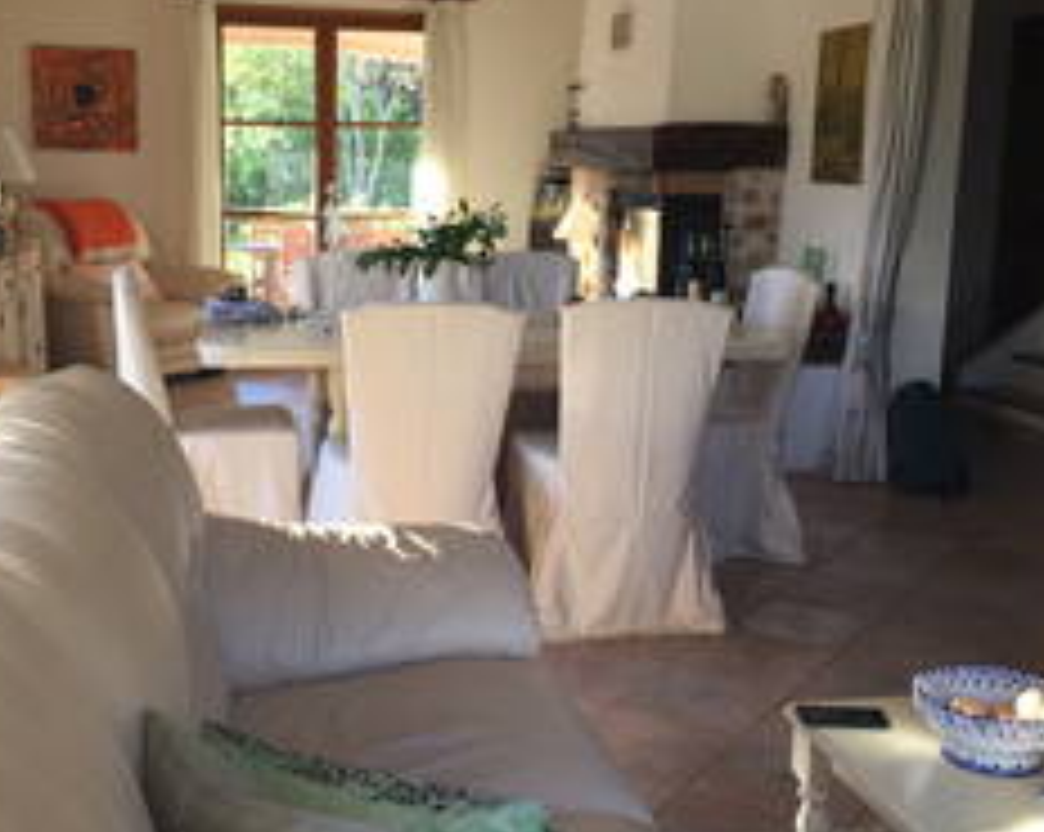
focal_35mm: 44
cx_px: 454
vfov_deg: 34.1
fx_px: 1358
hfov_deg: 42.0
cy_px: 405
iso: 40
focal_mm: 4.15
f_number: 2.2
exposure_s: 1/60
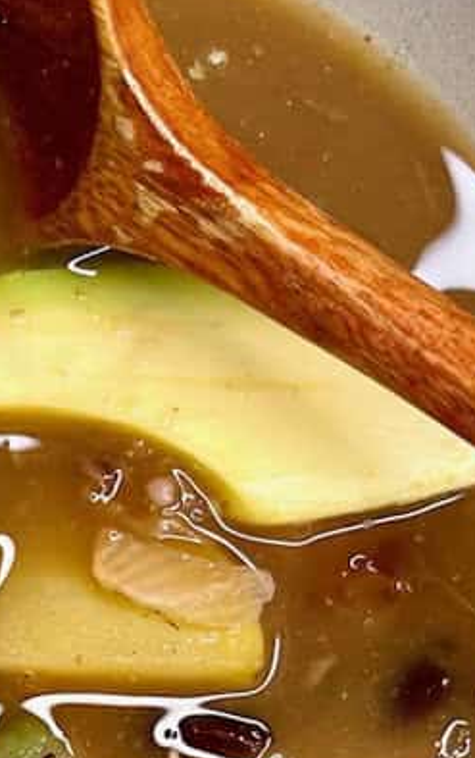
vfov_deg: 23.1
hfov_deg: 14.2
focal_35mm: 86
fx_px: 1777
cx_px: -237
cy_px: 746
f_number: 1.6
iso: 100
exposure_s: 1/60
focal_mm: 5.1
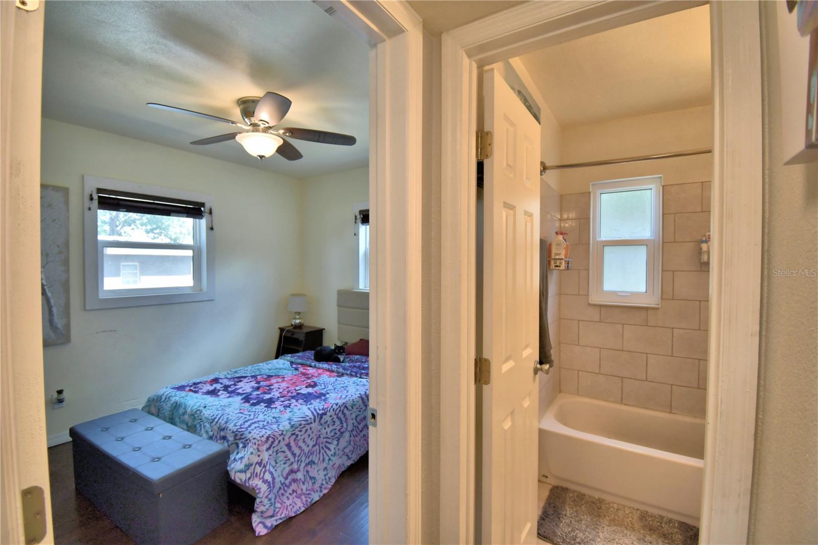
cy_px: 272
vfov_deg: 77.3
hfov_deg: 100.4
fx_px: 341
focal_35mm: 15
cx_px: 409
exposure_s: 1/125
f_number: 4.5
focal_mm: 10
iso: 320
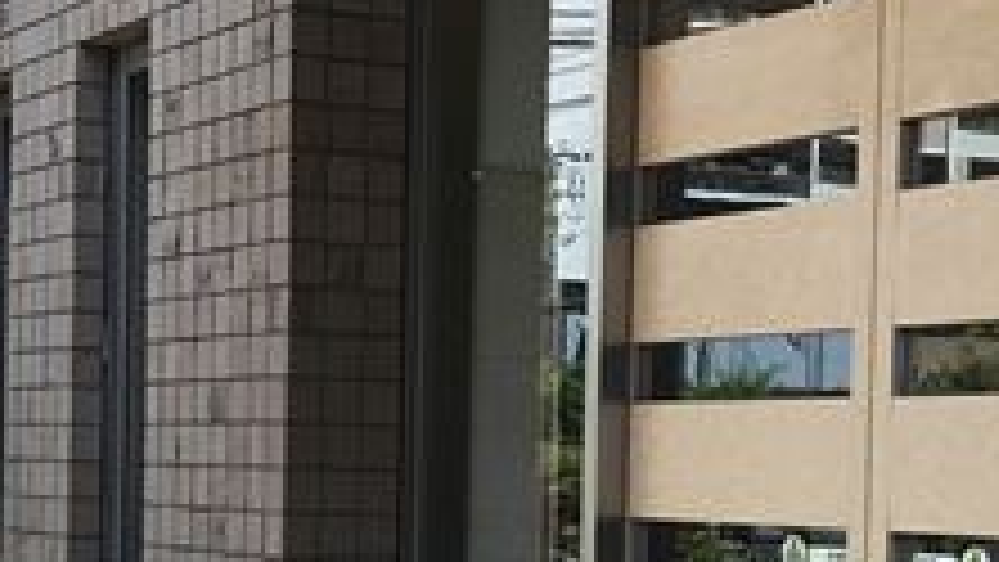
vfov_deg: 13.6
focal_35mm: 88
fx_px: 2332
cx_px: 405
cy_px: 531
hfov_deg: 24.1
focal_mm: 3.99
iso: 20
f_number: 1.8
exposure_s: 1/580
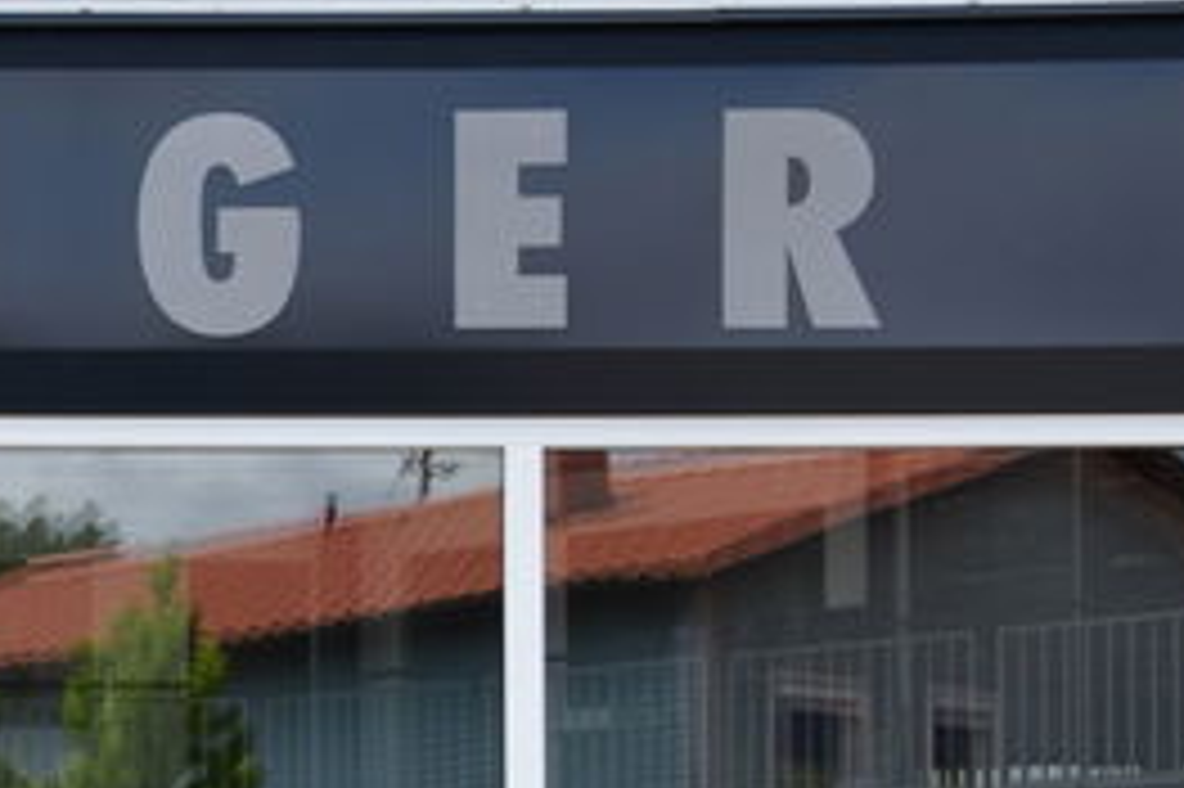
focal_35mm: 149
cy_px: 914
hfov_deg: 13.3
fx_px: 4897
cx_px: -333
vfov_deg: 9.1
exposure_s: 1/320
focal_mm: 34
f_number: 9
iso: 200
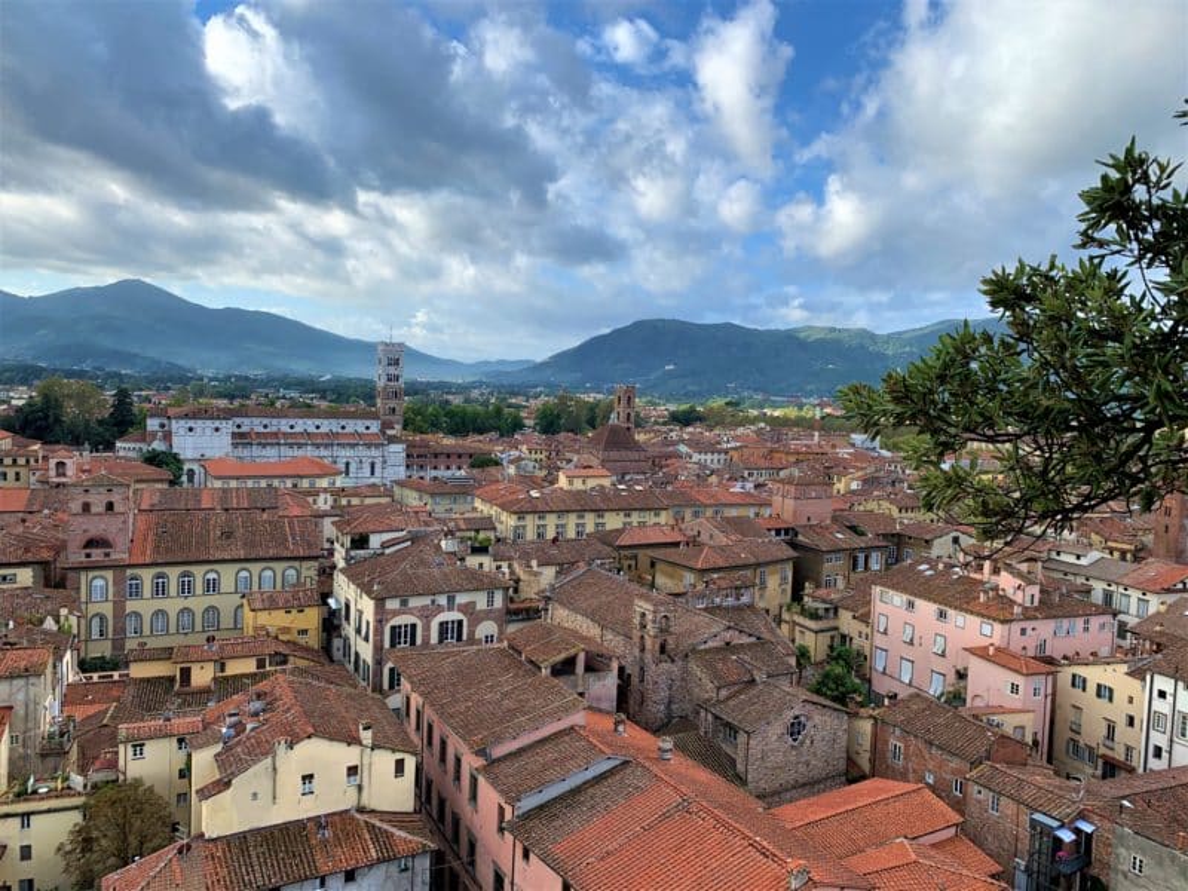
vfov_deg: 53.1
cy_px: 446
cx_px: 594
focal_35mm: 26
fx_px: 892
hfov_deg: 67.3
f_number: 1.8
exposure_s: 1/1220
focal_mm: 4.25
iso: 25
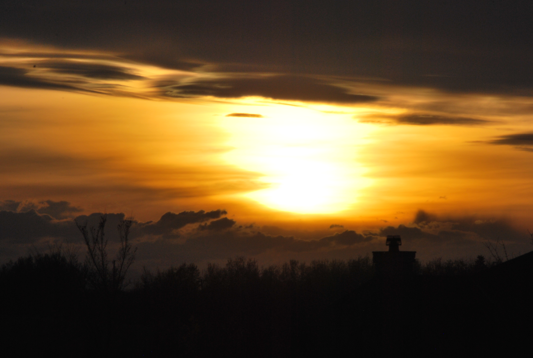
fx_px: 4451
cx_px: 266
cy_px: 179
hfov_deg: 6.9
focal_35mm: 300
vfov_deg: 4.6
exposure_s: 1/125
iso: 200
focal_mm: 200
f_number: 32
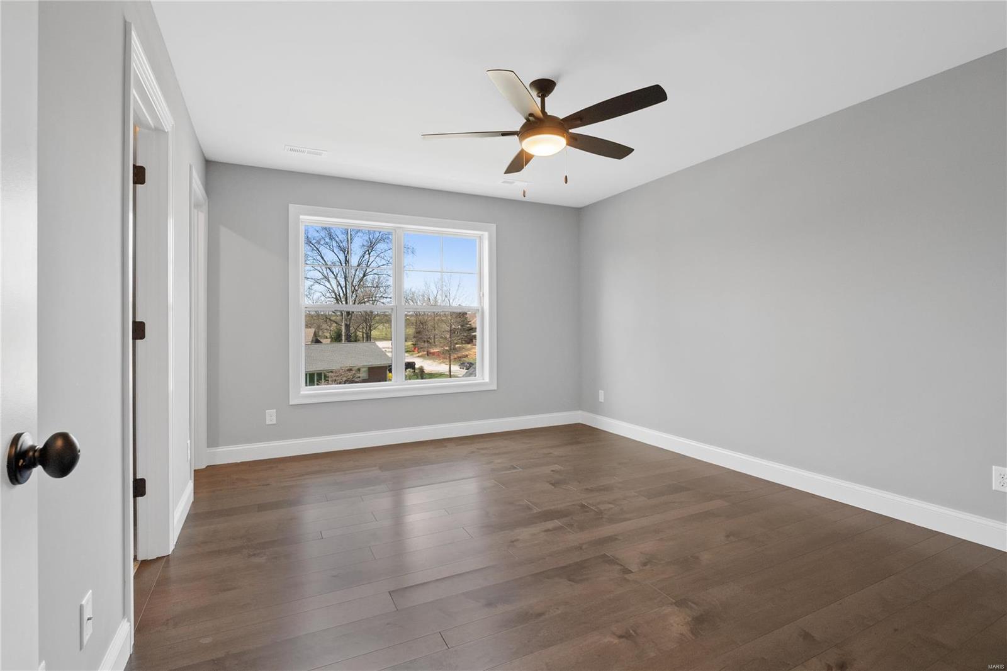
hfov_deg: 96.7
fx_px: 447
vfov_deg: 73.7
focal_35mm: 16
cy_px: 336
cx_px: 504
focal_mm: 8
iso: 400
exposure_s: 1/13
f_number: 8
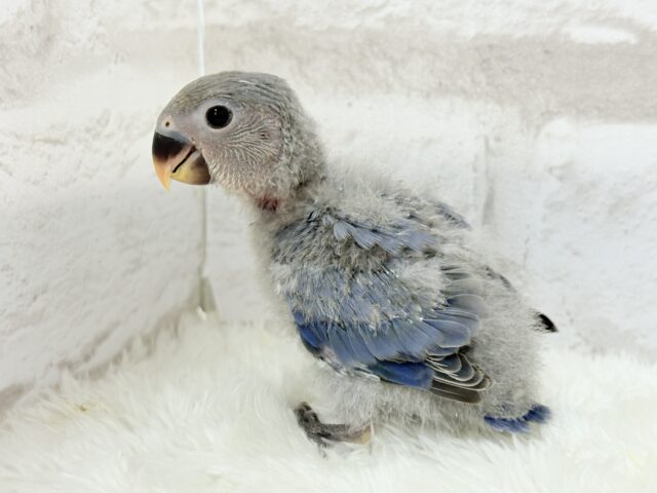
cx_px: 328
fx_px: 987
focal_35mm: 52
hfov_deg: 36.8
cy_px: 246
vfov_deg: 28.0
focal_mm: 5.96
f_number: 1.6
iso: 80
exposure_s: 1/50
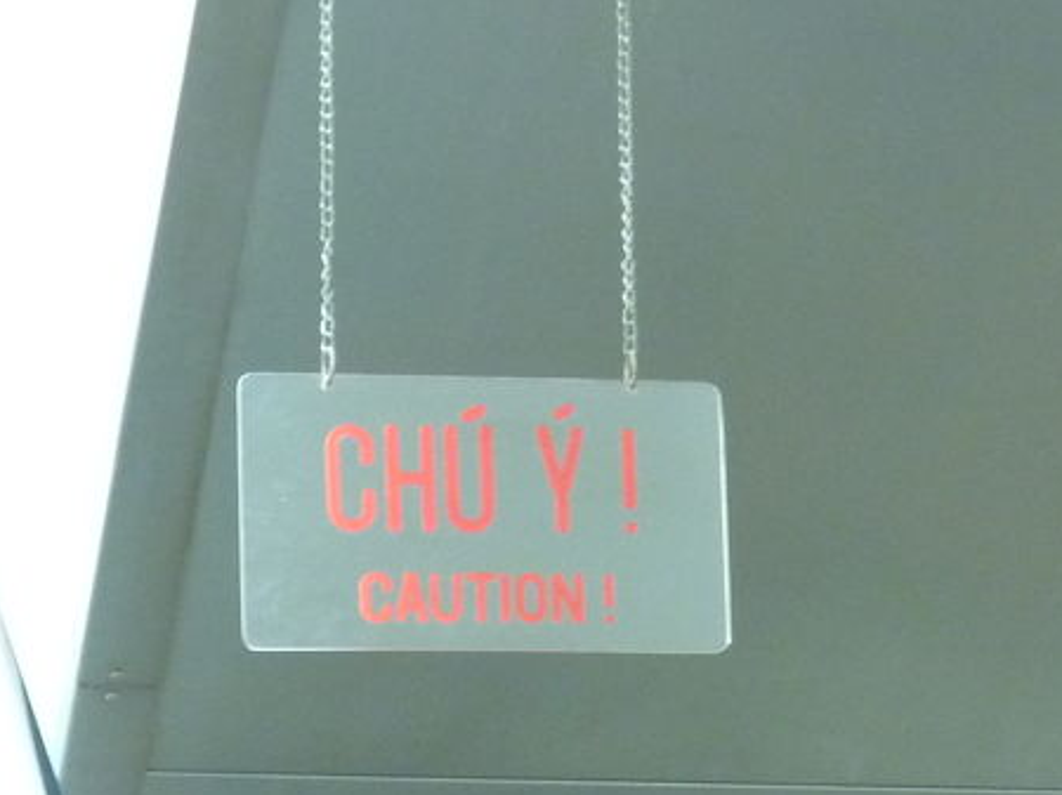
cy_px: 515
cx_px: 573
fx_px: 7666
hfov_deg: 7.9
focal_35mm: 250
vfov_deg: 5.9
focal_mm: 15.8
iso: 400
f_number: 4.3
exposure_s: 1/20
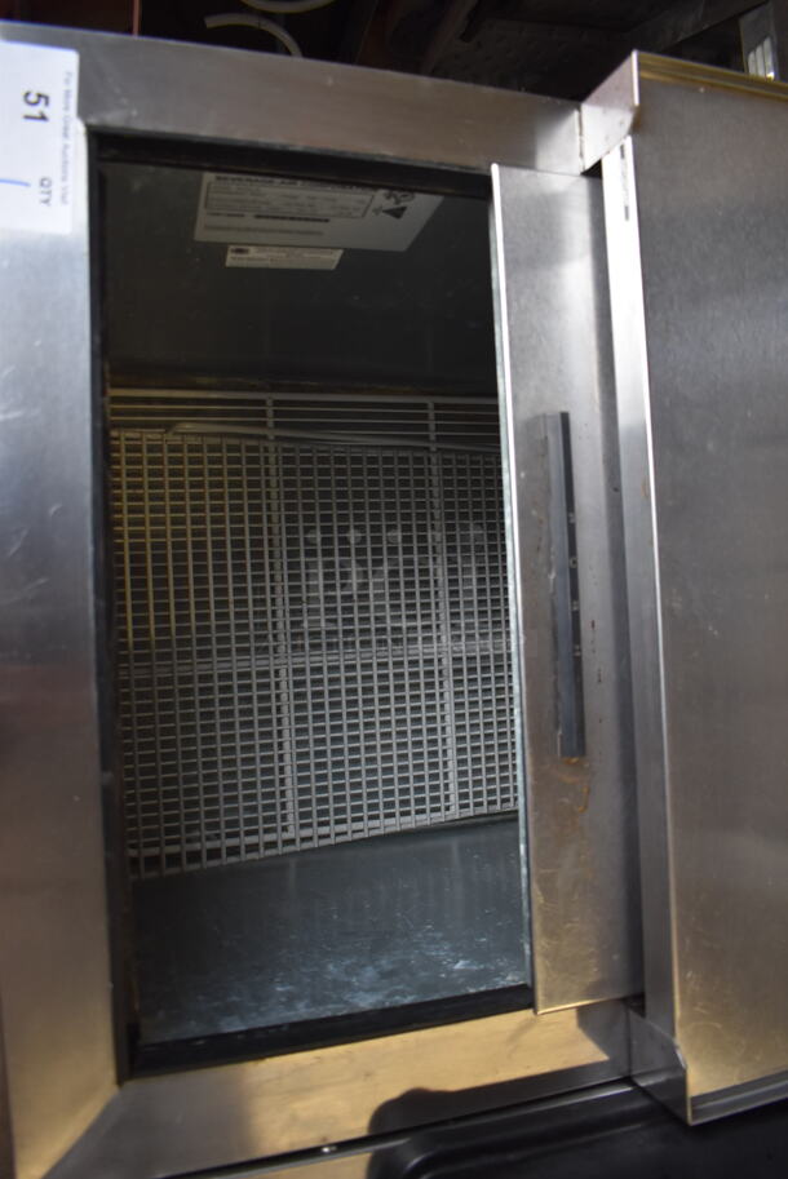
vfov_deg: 67.3
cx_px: 394
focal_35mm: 27
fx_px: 885
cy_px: 590
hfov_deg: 48.0
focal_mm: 18
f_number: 3.5
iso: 800
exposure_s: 1/160
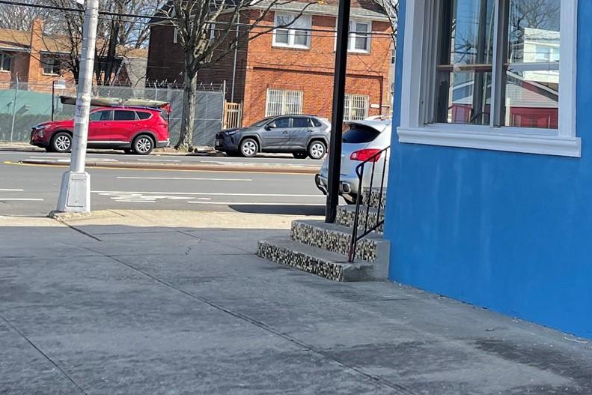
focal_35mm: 70
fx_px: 1151
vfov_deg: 18.7
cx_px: 382
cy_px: -35
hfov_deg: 28.7
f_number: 1.6
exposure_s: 1/1553
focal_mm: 5.1
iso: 32
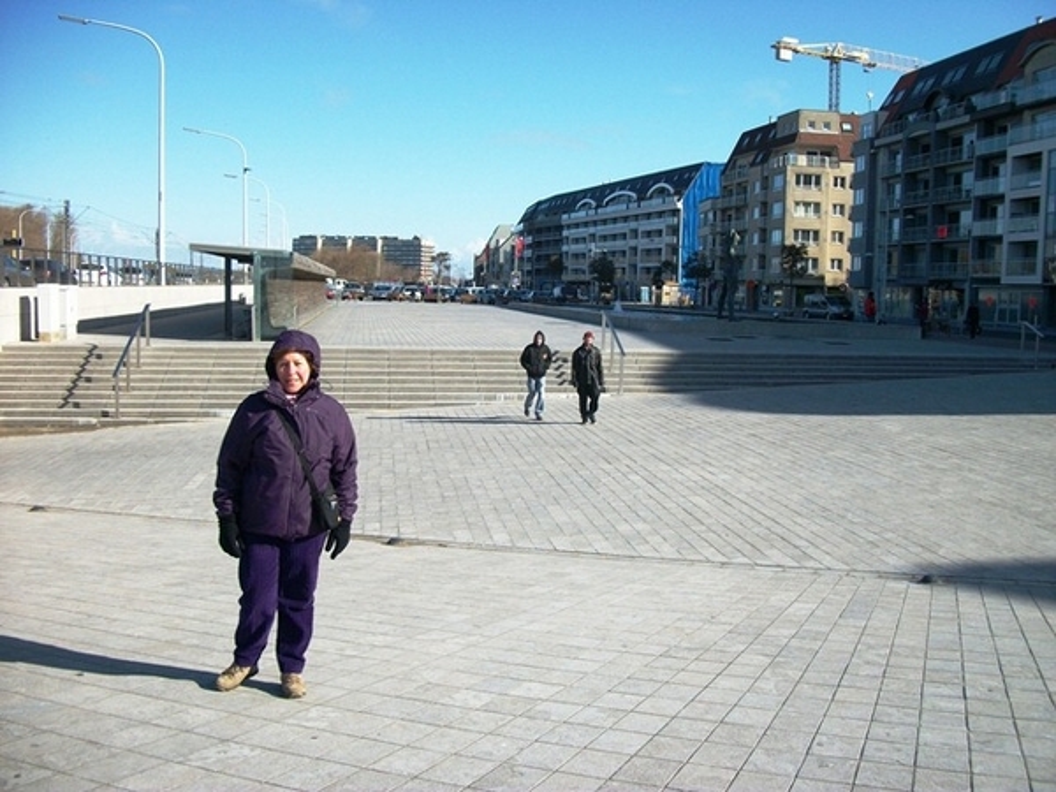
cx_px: 528
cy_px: 396
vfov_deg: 44.2
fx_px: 976
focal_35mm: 32
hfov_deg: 56.8
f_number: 8.8
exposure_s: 1/125
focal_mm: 5.7
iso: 80
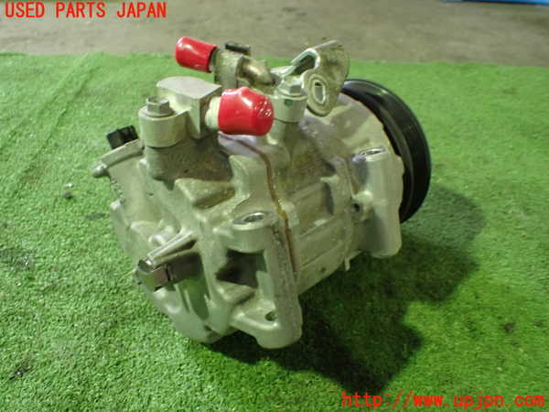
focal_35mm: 30
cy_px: 206
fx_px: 476
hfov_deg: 60.0
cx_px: 274
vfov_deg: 46.8
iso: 800
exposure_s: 1/30
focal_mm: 5.4
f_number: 2.3
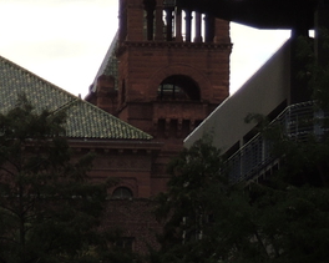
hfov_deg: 3.8
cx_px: -365
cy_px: 54
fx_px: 4838
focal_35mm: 497
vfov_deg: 3.1
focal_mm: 18.7
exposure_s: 1/200
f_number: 4.2
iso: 100
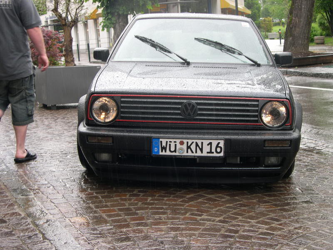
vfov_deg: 25.7
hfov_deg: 33.8
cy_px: 125
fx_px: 548
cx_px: 166
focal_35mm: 57
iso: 100
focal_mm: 12.2
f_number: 3.4
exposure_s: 1/71.5
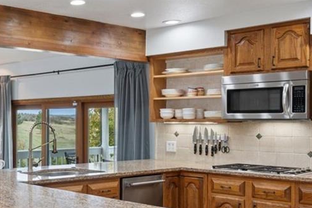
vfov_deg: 24.5
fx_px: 476
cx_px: -7
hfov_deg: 33.0
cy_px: 132
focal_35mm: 55
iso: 400
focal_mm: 17
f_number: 8
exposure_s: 1/15
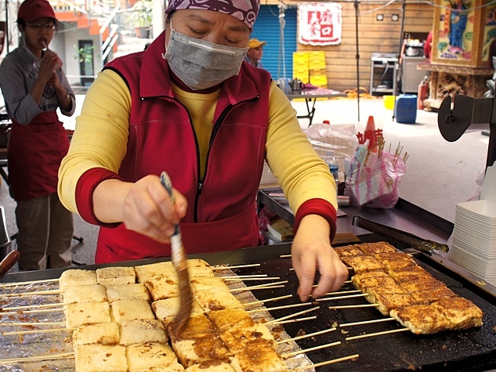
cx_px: 242
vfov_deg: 35.1
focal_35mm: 41
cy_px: 181
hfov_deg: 45.8
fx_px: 588
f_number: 5
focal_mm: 20
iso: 200
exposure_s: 1/80
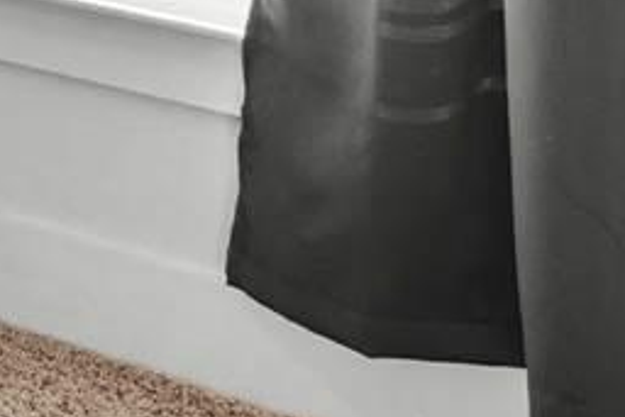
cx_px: -1348
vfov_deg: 10.0
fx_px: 1945
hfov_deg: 10.7
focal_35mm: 112
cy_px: -719
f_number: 8
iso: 500
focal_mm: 14
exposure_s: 1/13
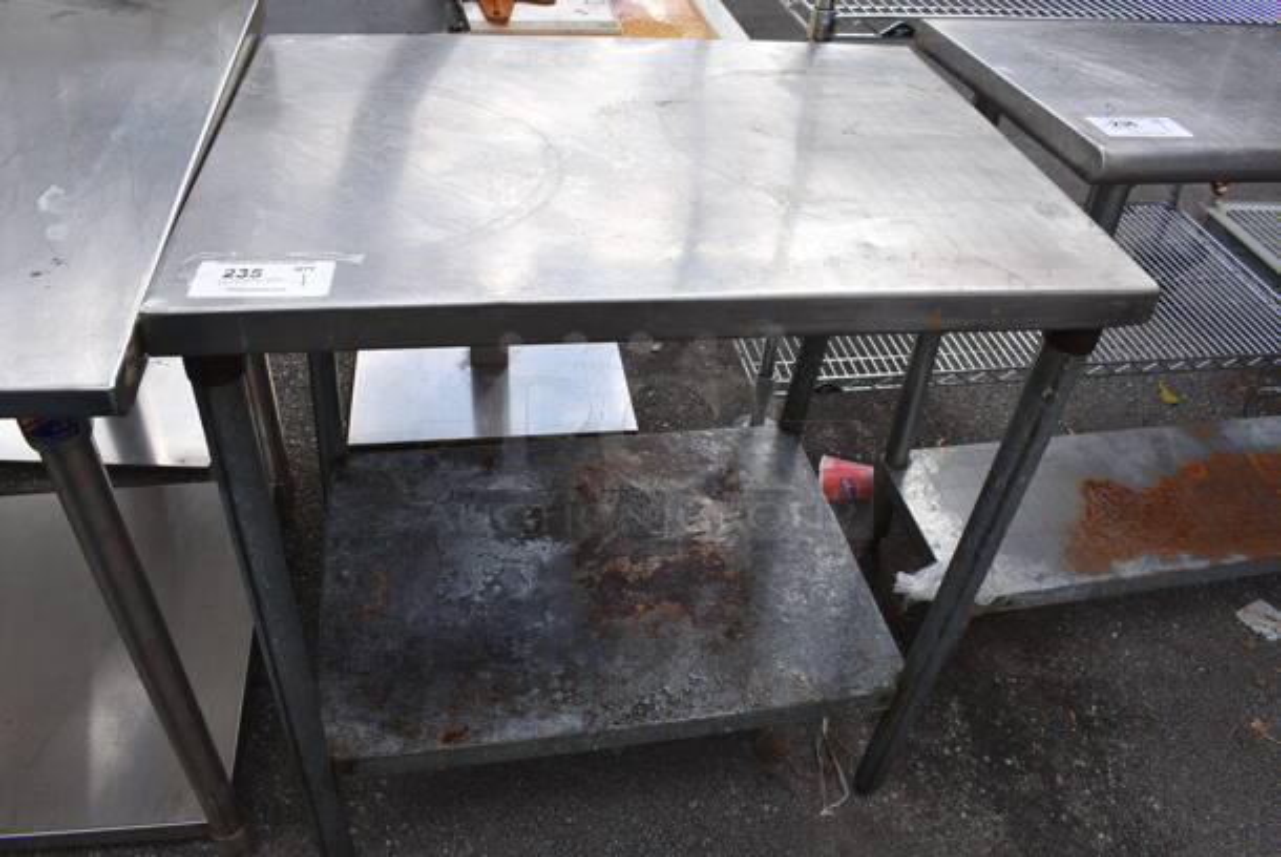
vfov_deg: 48.0
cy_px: 428
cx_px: 640
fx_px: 962
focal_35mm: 27
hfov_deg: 67.3
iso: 160
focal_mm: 18
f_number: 8
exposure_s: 1/250
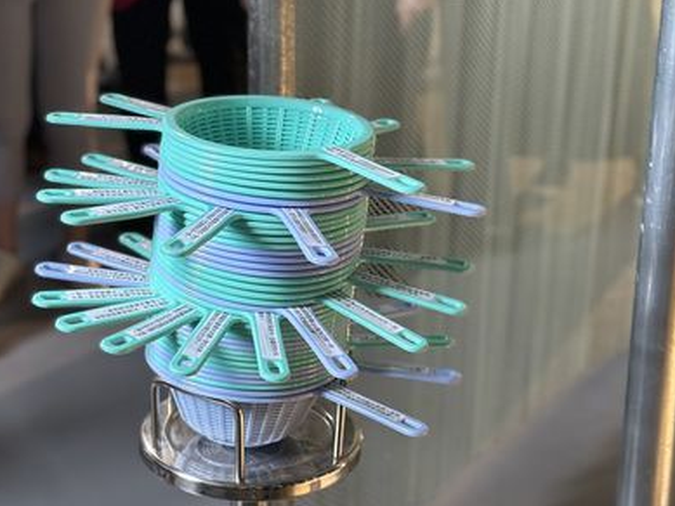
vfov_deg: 19.9
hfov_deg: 26.3
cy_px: 217
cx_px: 290
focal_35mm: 74
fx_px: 1443
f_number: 1.78
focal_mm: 6.86
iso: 400
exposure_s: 1/55
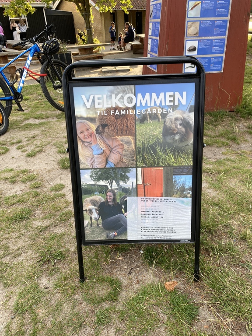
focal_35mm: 26
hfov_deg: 53.1
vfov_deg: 67.3
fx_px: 252
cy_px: 168
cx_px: 126
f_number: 1.8
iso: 32
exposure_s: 1/204
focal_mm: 4.25
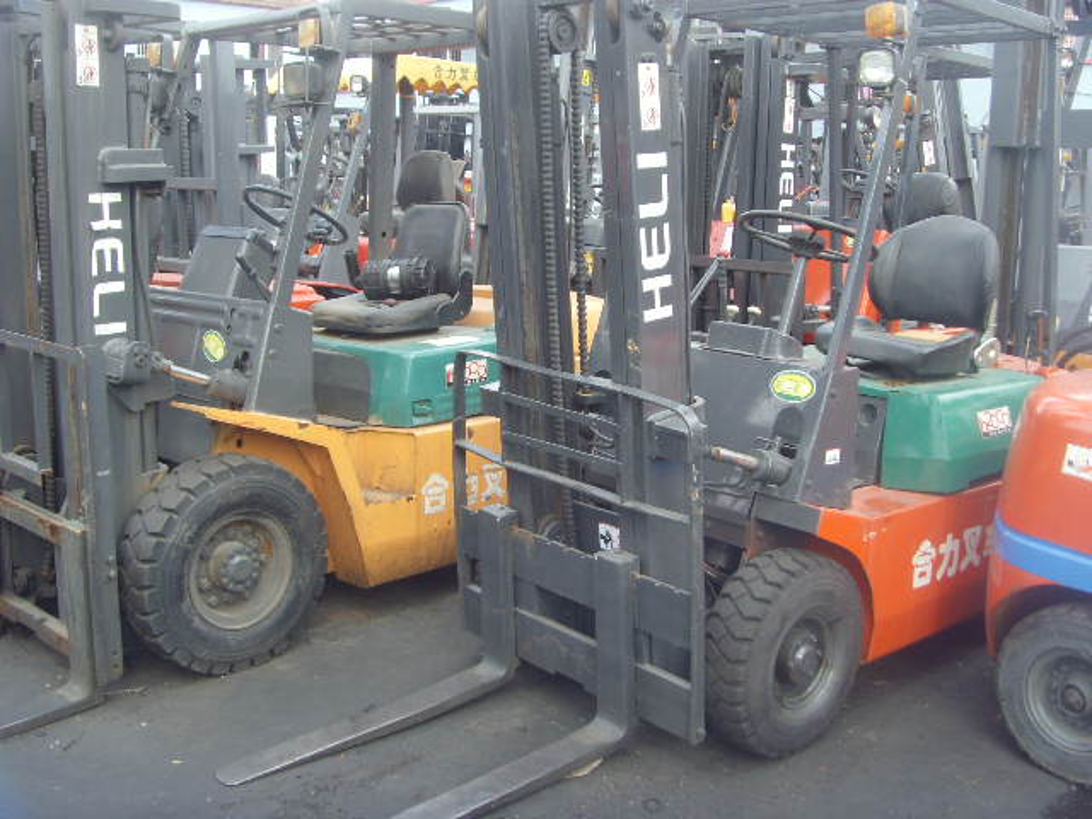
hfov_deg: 47.9
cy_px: 410
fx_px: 1230
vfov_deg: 36.8
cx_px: 546
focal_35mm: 39
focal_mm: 6.6
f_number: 3.5
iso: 80
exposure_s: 1/90
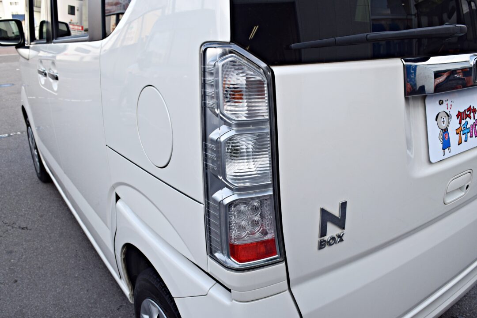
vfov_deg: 43.6
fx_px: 397
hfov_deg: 61.9
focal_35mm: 30
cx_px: 238
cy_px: 159
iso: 360
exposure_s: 1/250
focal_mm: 20
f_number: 8
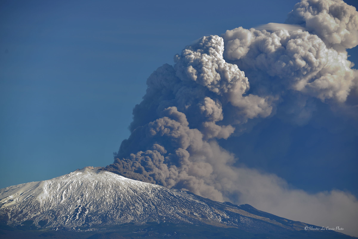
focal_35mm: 150
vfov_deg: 9.2
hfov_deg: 13.7
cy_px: 120
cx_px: 179
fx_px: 1492
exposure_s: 1/400
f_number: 6.3
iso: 100
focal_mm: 150
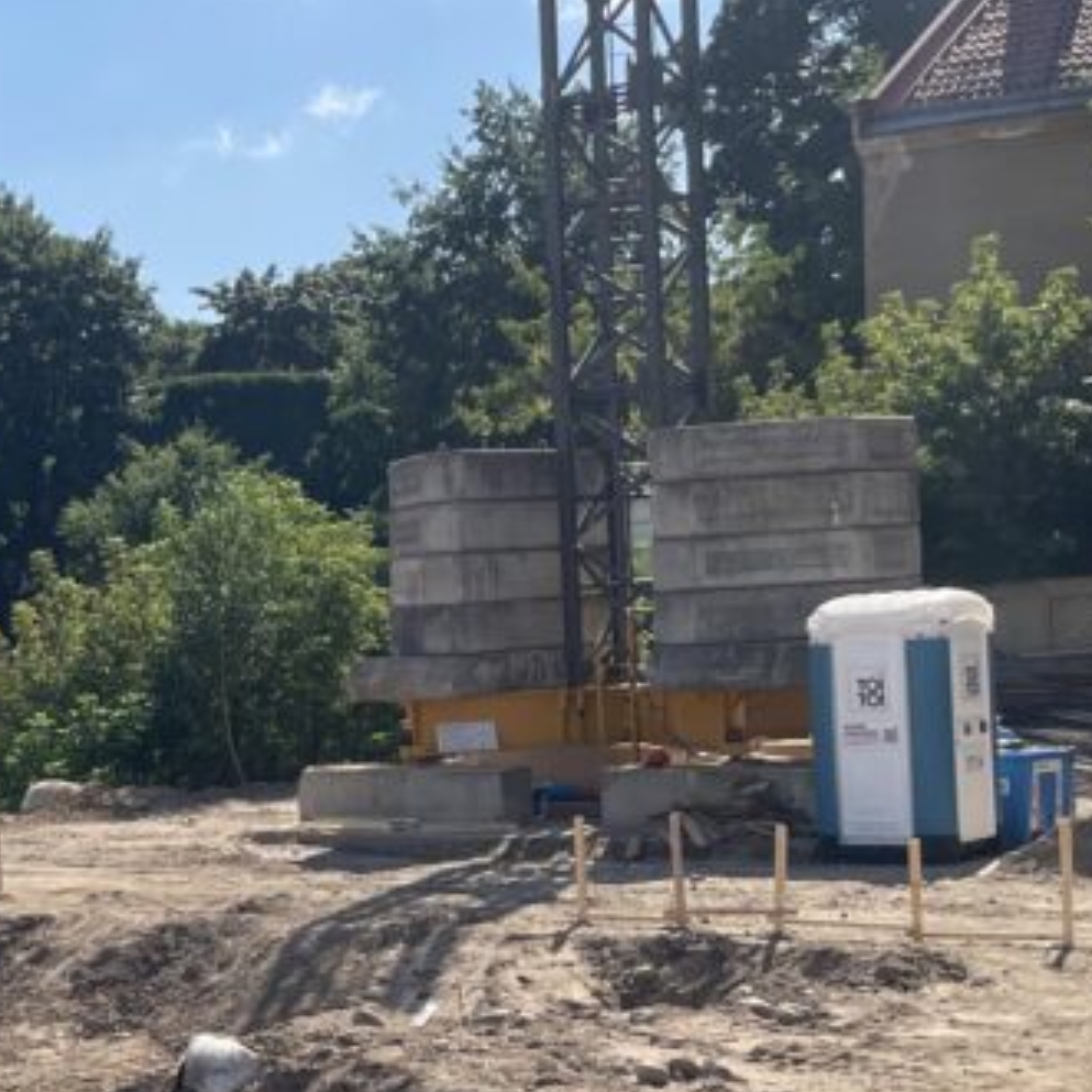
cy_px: 732
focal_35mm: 71
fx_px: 2534
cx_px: -366
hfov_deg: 21.7
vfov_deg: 24.2
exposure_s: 1/4132
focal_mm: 4.2
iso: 32
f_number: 1.6
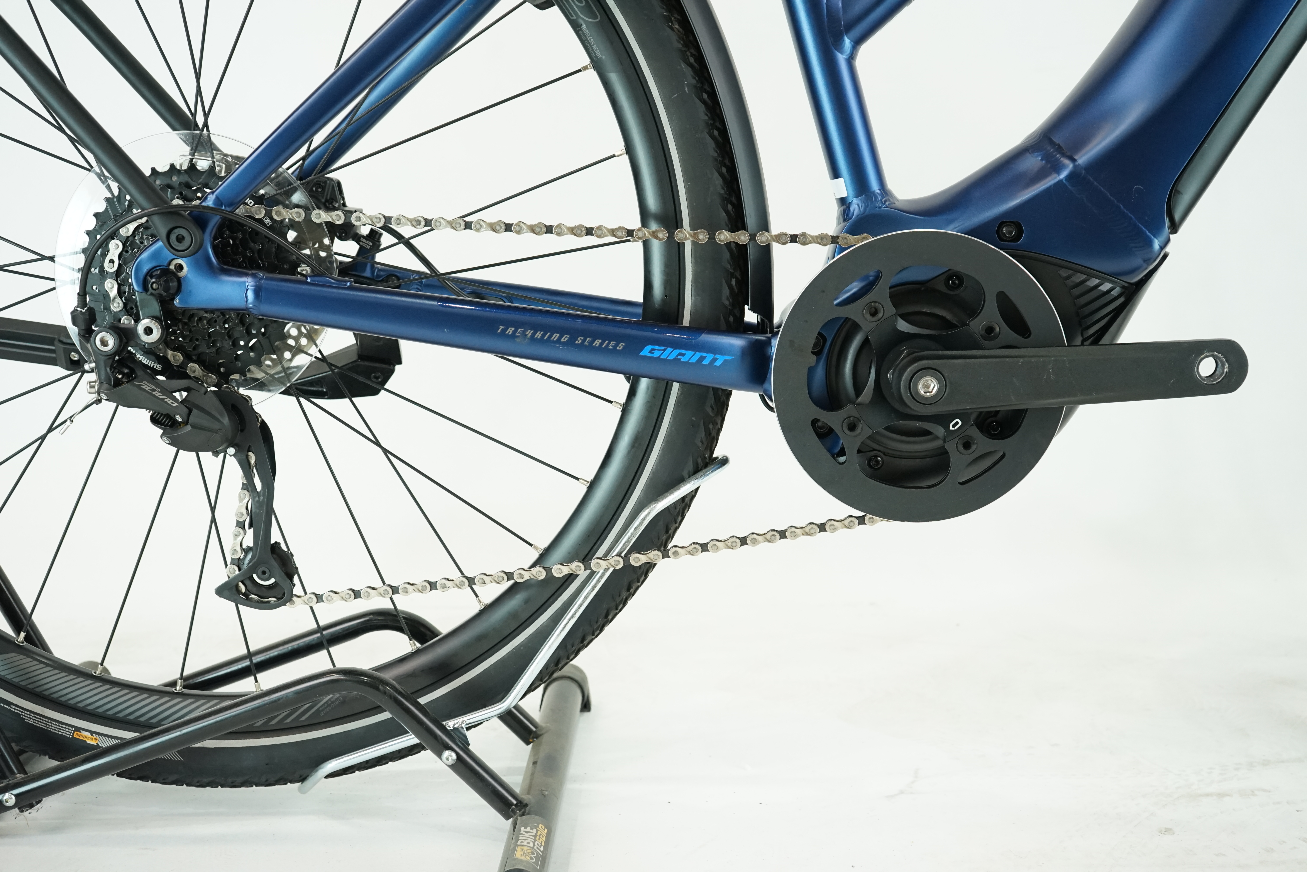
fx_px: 1452
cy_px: 436
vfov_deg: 33.4
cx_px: 654
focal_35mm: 40
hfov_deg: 48.5
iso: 2000
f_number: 5.6
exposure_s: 1/200
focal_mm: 40
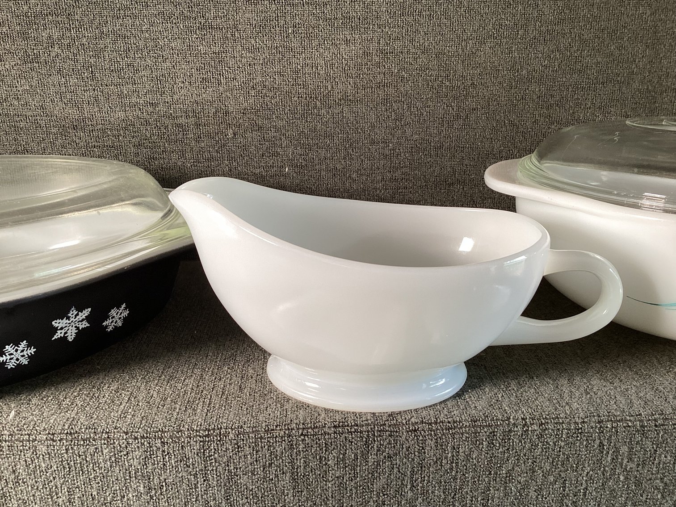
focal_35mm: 31
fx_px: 605
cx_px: 338
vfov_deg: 45.4
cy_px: 254
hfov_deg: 58.3
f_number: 2.4
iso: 50
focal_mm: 3.3
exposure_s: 1/50
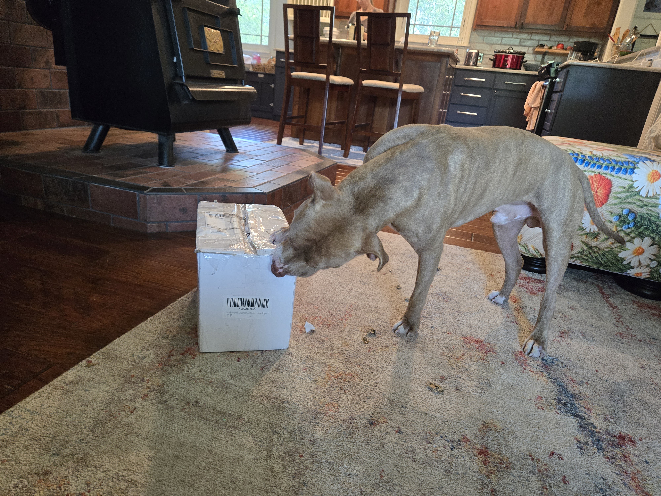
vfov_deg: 58.9
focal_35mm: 23
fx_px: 439
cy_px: 248
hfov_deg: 73.9
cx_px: 330
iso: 800
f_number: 1.8
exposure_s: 1/120
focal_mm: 5.4
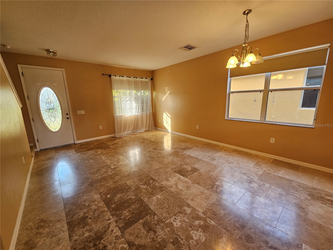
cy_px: 125
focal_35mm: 13
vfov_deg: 89.9
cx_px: 166
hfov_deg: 106.2
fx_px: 125
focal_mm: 2.2
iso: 125
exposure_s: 1/60
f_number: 2.2
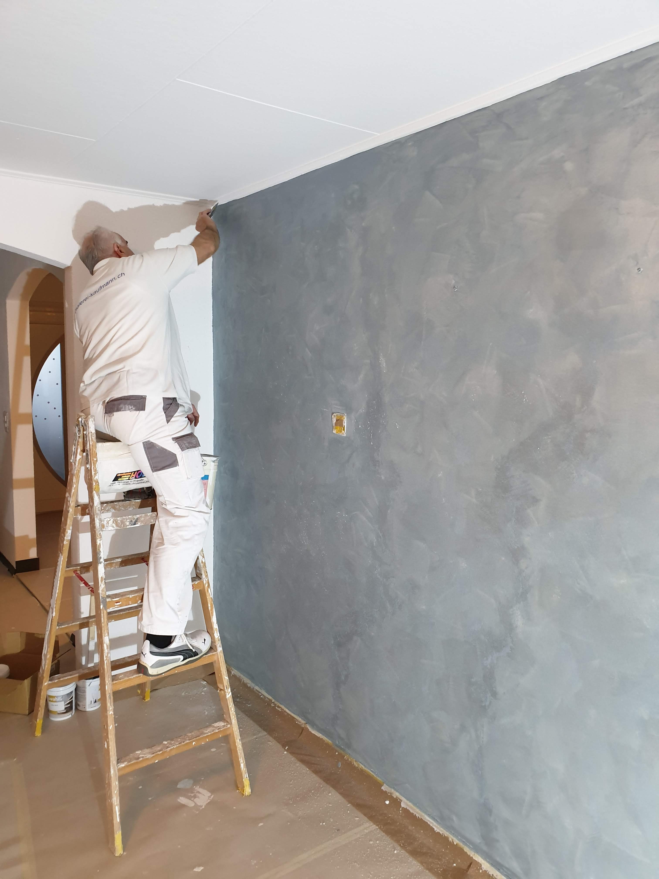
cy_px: 440
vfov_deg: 67.3
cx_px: 330
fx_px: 660
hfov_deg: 53.1
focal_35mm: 26
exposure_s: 1/33
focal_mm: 4.3
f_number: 2.4
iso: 250
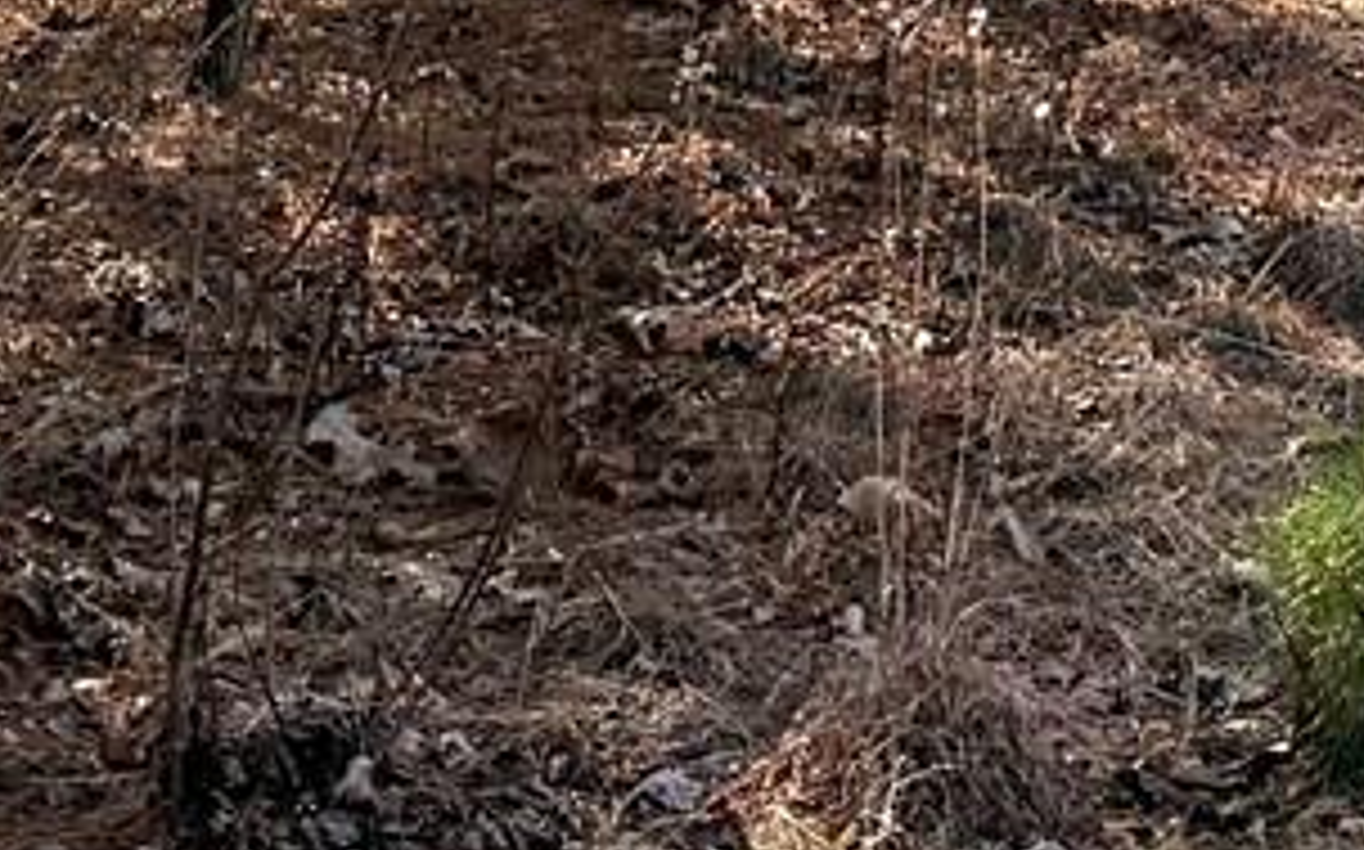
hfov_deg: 11.9
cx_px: 1715
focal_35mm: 172
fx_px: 6390
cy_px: -1857
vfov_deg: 6.8
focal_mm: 6.76
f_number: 1.78
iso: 100
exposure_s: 1/722
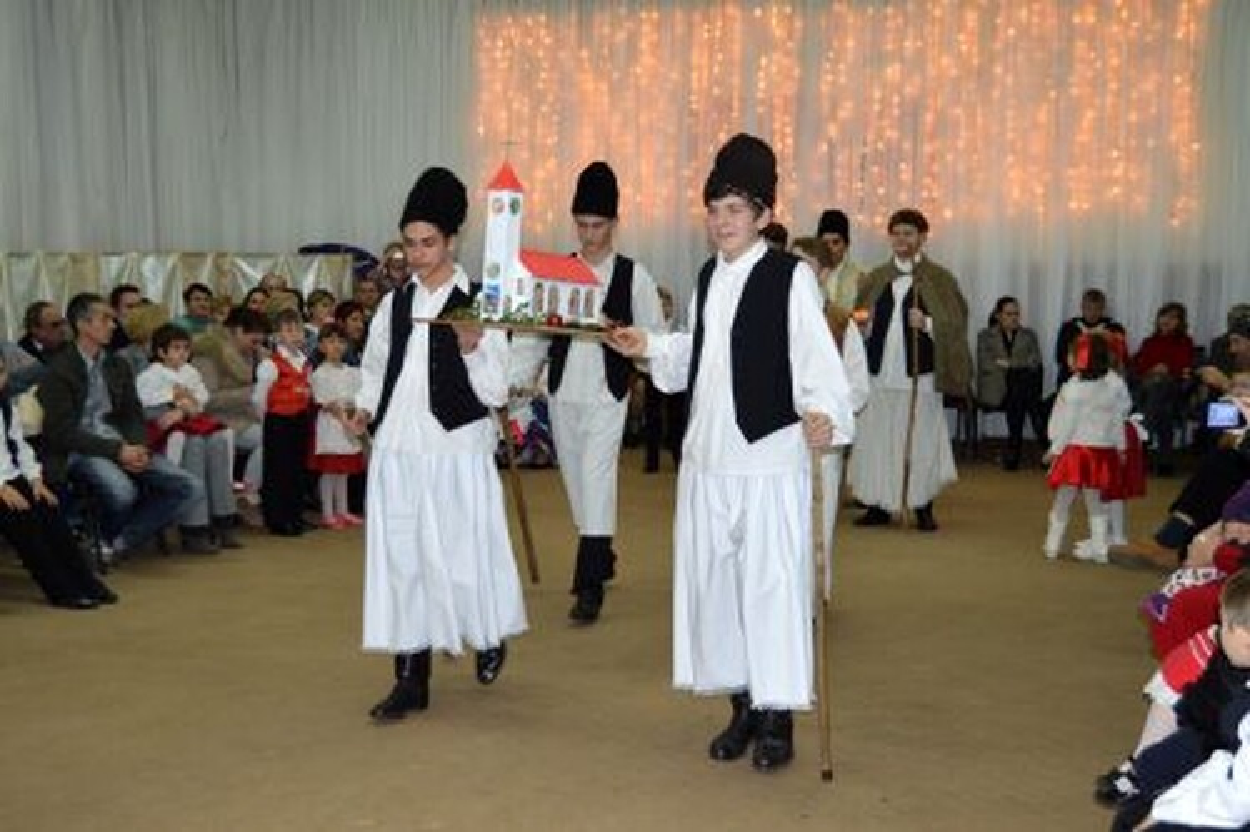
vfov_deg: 28.9
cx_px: 625
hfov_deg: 42.3
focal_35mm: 46
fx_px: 1613
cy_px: 416
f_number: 4.2
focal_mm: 31
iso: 900
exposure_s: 1/60
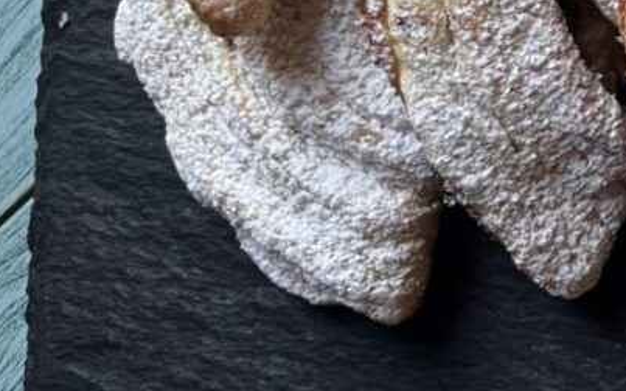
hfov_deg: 22.4
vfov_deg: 15.5
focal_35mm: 82
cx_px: 823
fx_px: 1399
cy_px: -53
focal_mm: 5.1
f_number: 1.6
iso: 320
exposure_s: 1/60
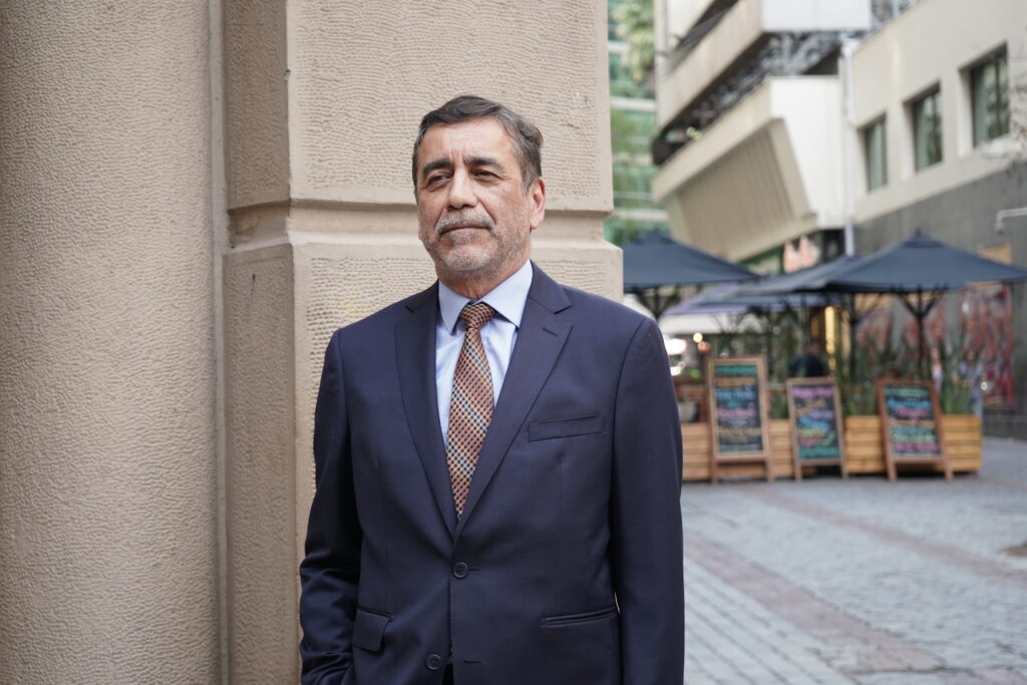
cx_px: 514
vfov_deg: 19.5
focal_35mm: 70
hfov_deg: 28.8
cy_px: 342
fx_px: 1997
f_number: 5.6
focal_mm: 70
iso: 500
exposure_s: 1/100
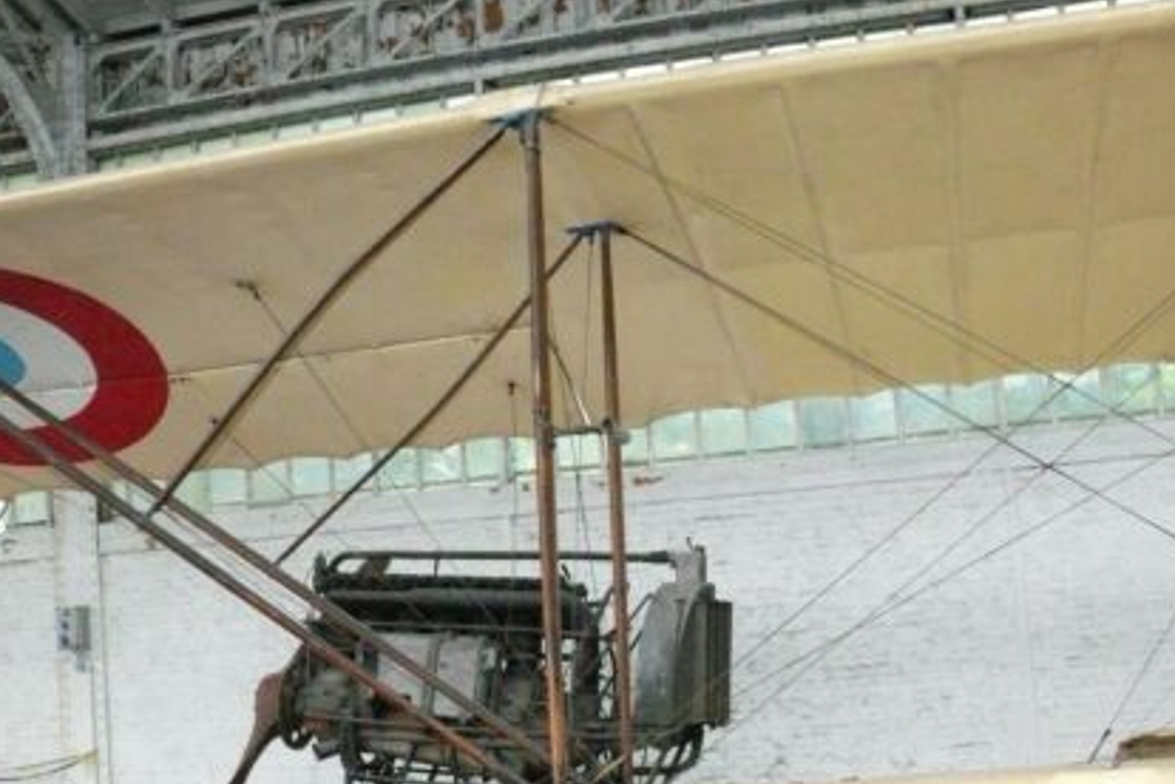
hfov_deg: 44.5
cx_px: 627
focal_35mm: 44
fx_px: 1436
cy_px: 479
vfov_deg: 30.4
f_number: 4
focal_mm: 7.4
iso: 1600
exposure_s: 1/100
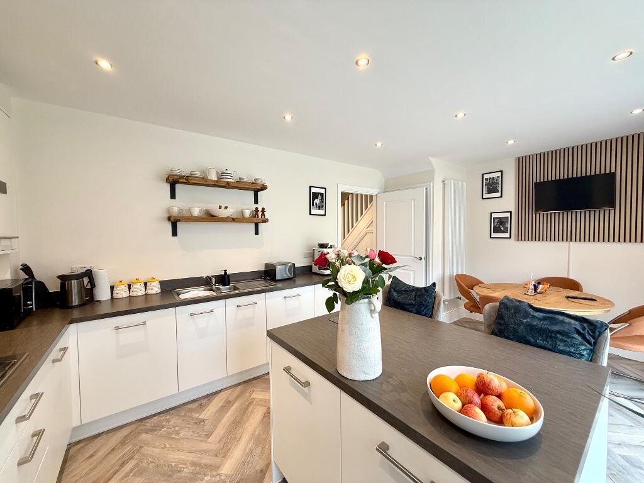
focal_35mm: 14
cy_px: 242
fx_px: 260
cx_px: 322
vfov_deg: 85.7
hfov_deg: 102.1
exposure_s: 1/100
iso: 125
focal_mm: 2.22
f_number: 2.2
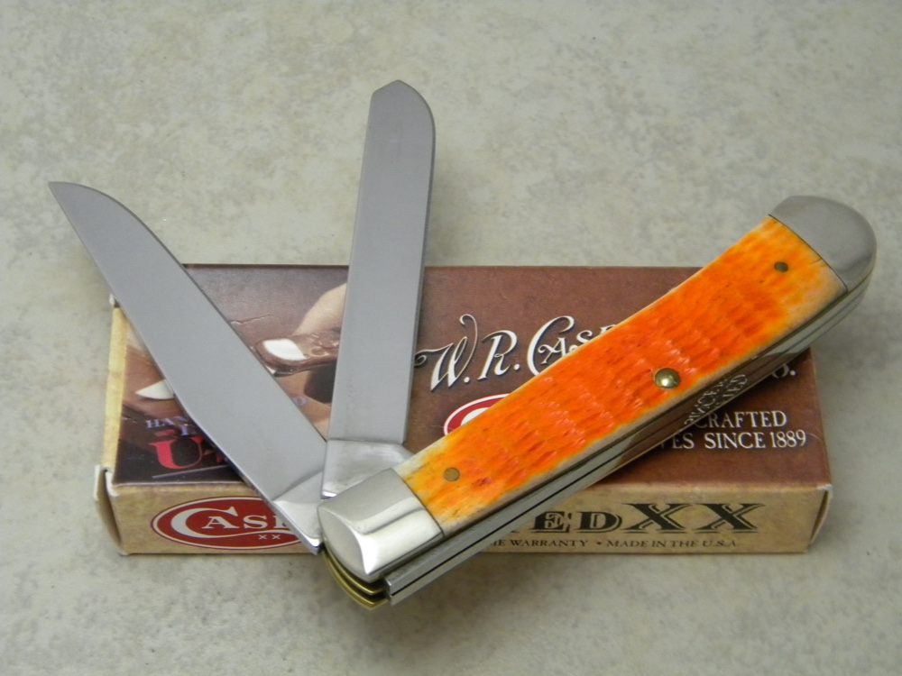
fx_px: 1746
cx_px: 451
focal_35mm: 67
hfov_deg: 29.0
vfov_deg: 21.9
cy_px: 338
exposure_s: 1/35.8
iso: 400
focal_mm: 12.2
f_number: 4.3
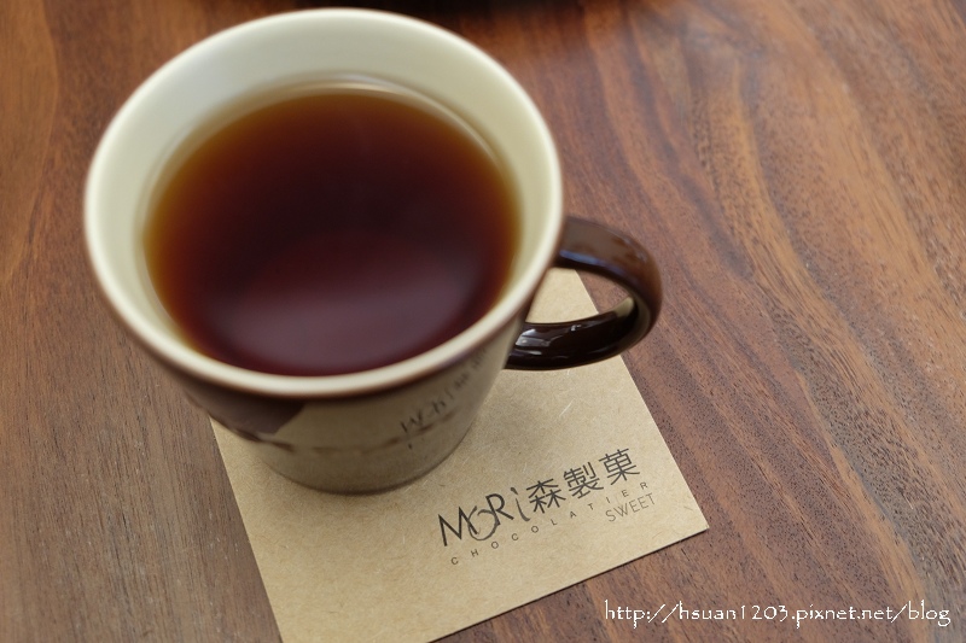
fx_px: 1154
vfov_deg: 31.2
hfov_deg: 45.4
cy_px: 322
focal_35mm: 43
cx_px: 483
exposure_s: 1/15
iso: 640
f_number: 3.2
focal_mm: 28.9
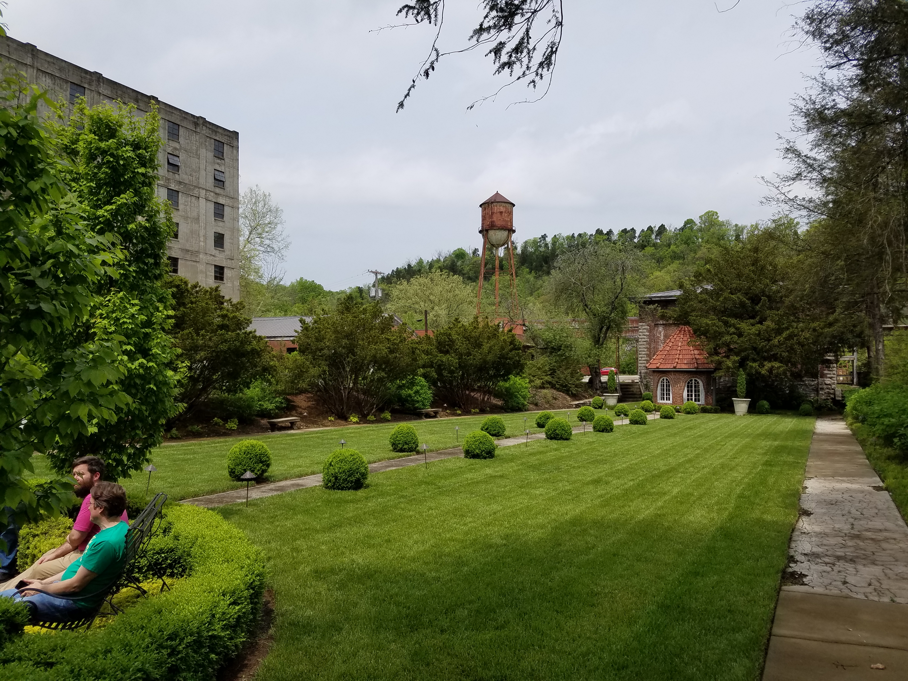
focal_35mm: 26
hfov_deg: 67.3
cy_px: 340
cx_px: 454
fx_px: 682
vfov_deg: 53.1
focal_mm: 4.2
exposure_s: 1/3440
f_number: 1.7
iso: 50
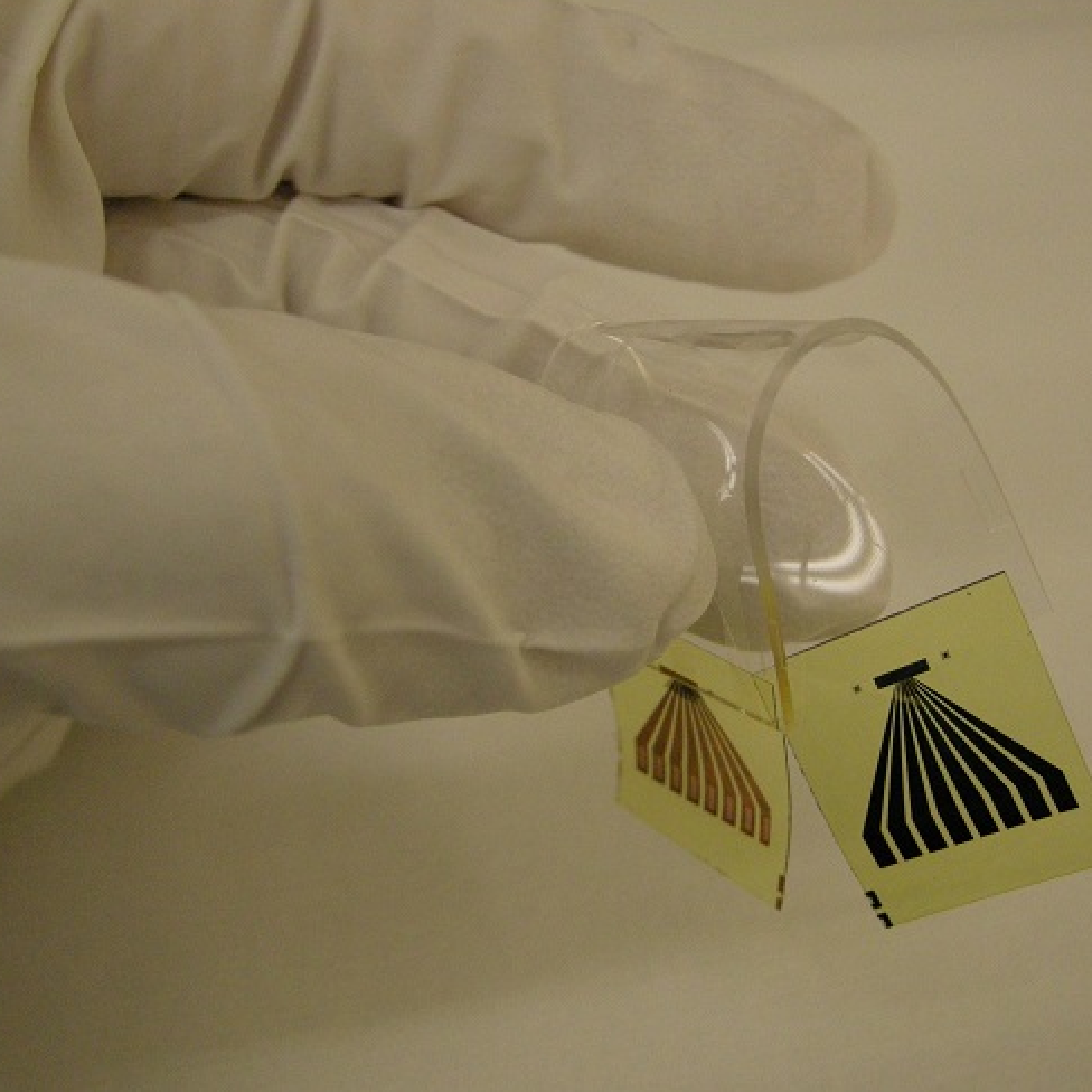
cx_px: 633
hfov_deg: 34.6
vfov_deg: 34.7
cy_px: 543
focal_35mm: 49
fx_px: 1749
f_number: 3.2
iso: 400
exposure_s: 1/195
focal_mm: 8.5
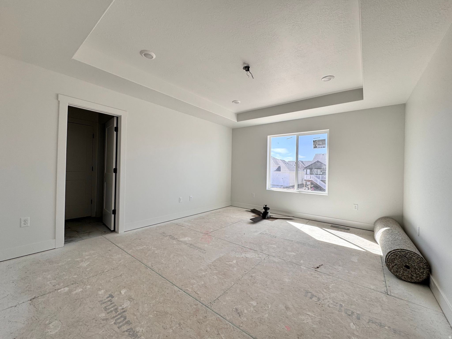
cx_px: 226
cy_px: 170
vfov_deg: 85.7
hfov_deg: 102.1
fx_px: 183
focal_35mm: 14
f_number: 2.2
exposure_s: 1/299
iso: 40
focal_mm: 2.22
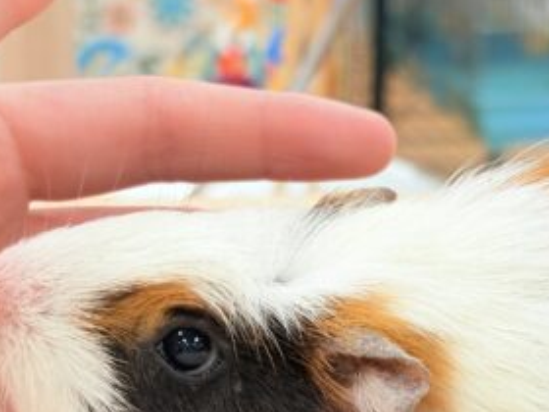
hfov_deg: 16.4
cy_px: 420
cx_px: 429
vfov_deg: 12.3
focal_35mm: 119
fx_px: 1887
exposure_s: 1/109
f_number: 1.6
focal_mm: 5.96
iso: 50
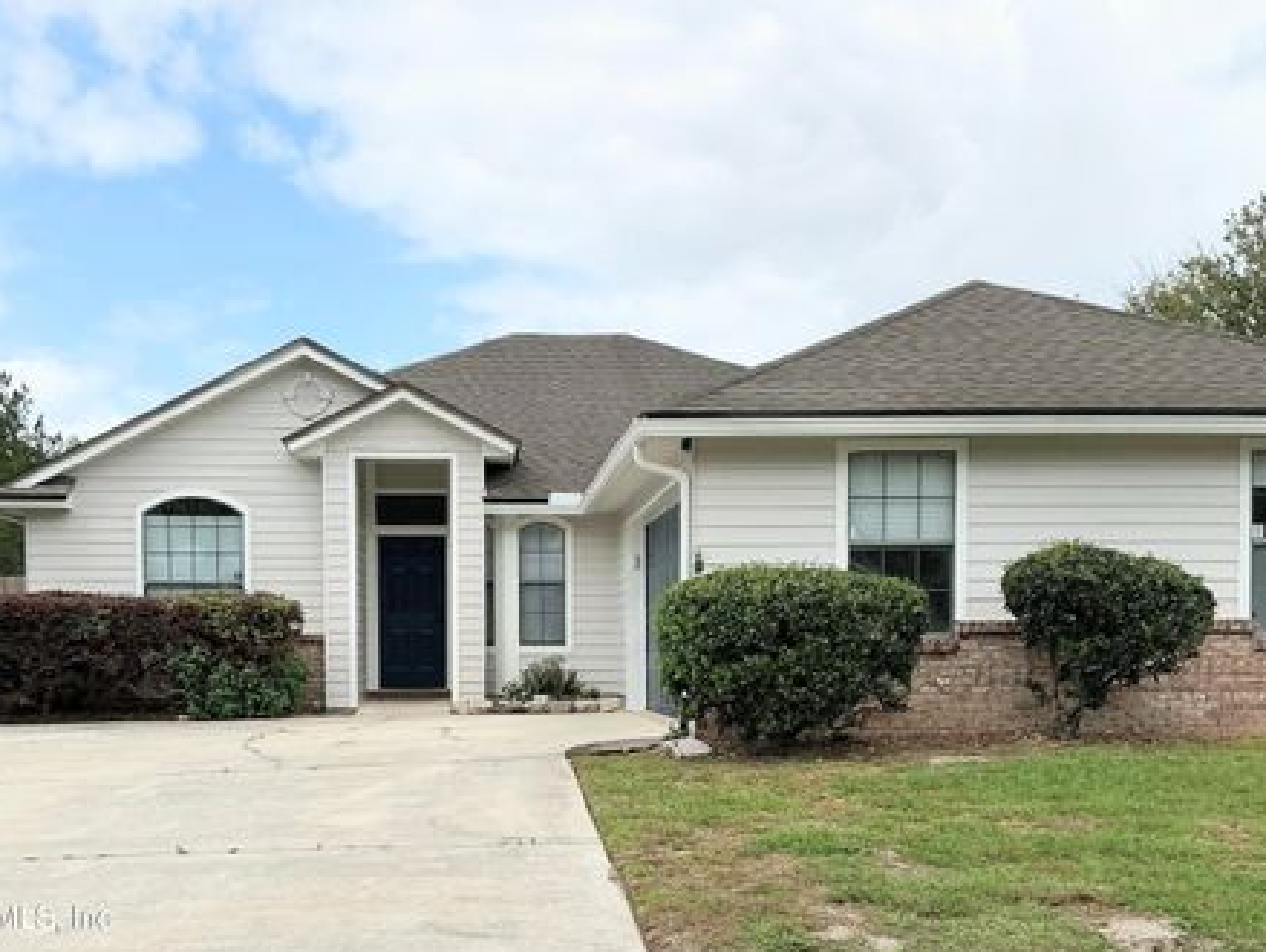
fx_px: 1208
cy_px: 426
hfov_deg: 55.2
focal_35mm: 33
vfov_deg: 42.9
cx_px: 554
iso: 25
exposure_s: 1/2801
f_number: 1.8
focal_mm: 3
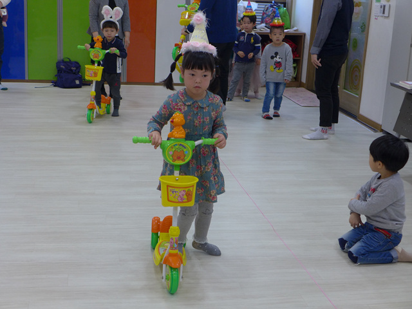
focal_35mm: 55
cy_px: 154
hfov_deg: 34.9
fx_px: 655
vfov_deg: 26.6
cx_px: 206
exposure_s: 1/160
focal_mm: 10.8
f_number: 1.9
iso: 200
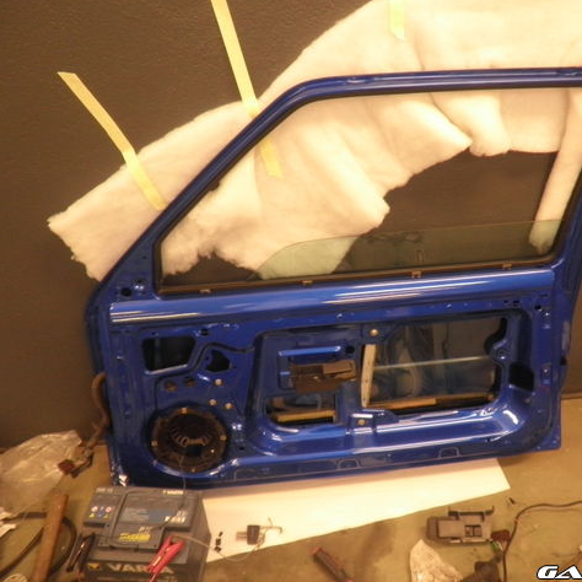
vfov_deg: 52.5
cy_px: 290
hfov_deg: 52.1
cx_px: 355
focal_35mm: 31
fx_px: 590
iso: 160
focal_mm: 4.65
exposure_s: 1/10
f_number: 2.6
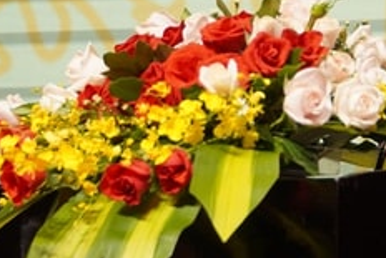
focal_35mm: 265
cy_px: -2
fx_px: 2843
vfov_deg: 5.2
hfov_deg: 7.8
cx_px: 293
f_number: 4
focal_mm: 76
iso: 320
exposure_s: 1/160
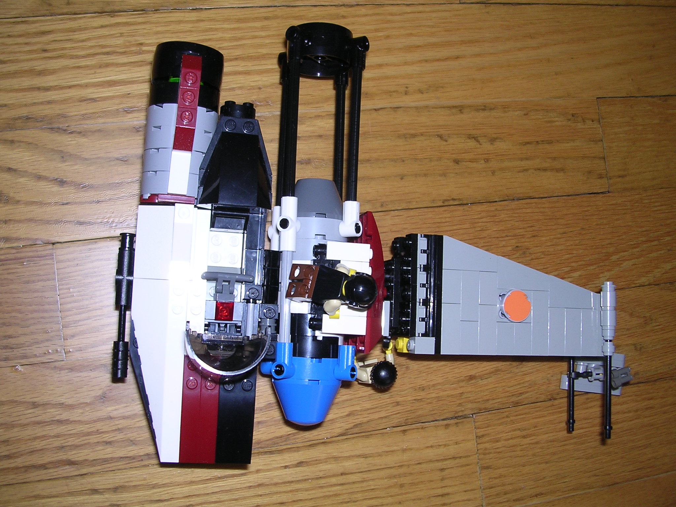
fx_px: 742
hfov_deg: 49.0
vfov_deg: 37.7
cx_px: 338
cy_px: 254
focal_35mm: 38
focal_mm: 5.8
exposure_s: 1/60.1
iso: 100
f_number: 2.8
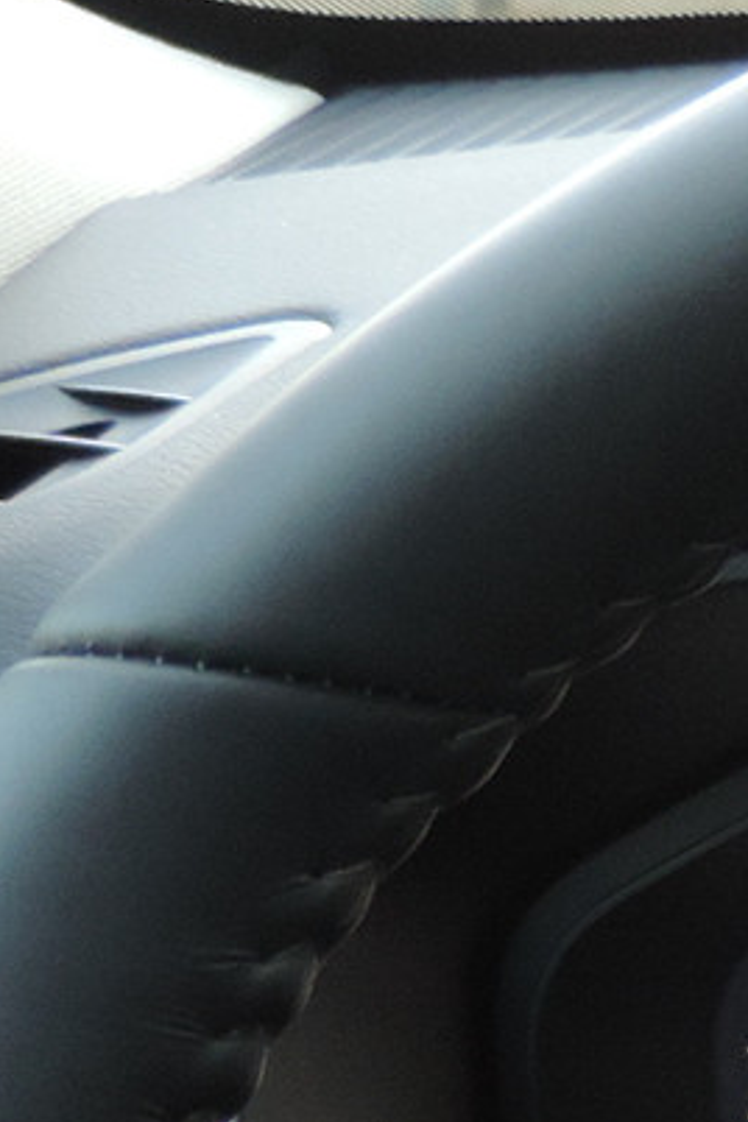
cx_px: 1867
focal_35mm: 149
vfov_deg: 13.4
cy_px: 1354
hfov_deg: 8.4
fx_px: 4643
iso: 400
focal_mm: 7.1
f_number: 3.3
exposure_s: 1/25
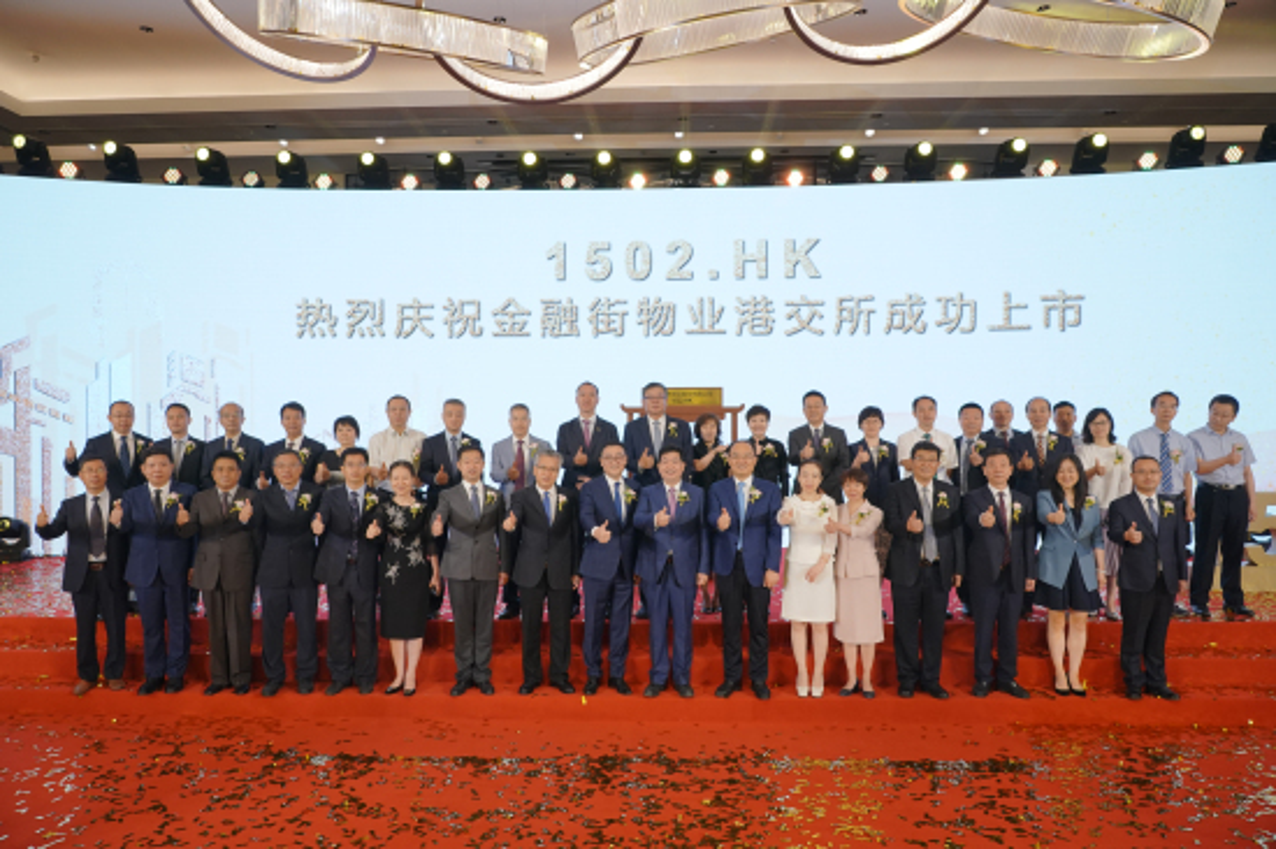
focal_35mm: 24
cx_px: 638
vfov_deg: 53.1
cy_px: 424
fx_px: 850
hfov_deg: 73.8
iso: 1600
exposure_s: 1/200
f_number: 6.3
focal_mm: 24
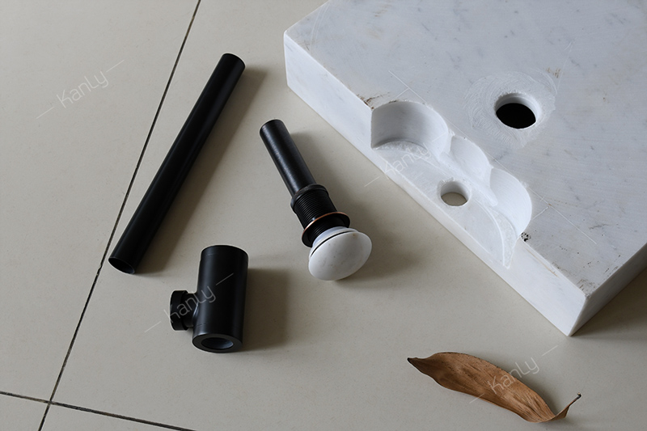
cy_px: 216
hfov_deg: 45.4
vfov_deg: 31.2
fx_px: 773
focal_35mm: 43
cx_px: 324
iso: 125
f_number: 6.3
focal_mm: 29
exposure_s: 1/30
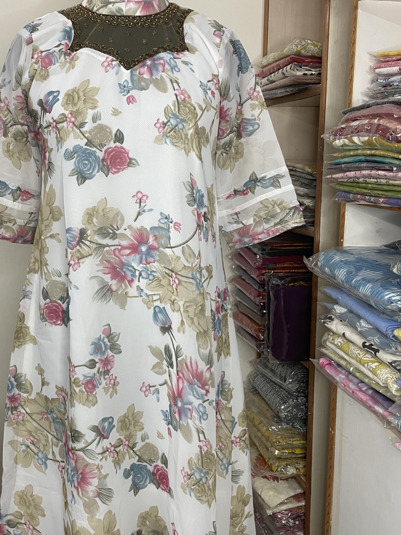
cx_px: 142
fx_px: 525
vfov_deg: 53.9
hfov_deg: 41.4
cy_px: 251
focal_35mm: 34
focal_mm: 4.2
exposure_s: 1/50
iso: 100
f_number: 1.6
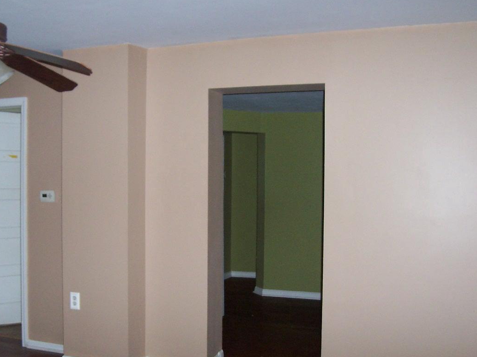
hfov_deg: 43.8
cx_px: 212
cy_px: 196
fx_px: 592
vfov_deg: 33.6
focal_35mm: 43
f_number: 2.8
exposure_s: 1/60
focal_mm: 5.6
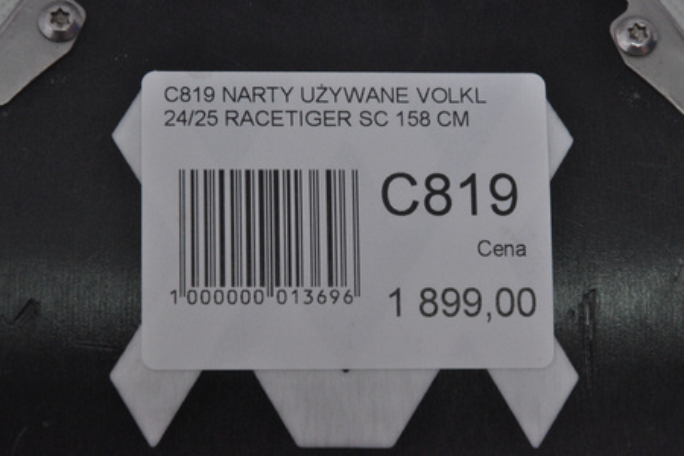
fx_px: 2992
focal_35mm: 158
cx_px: 342
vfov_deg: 8.7
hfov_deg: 13.0
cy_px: 228
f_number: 8
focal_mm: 105
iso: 3200
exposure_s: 1/125
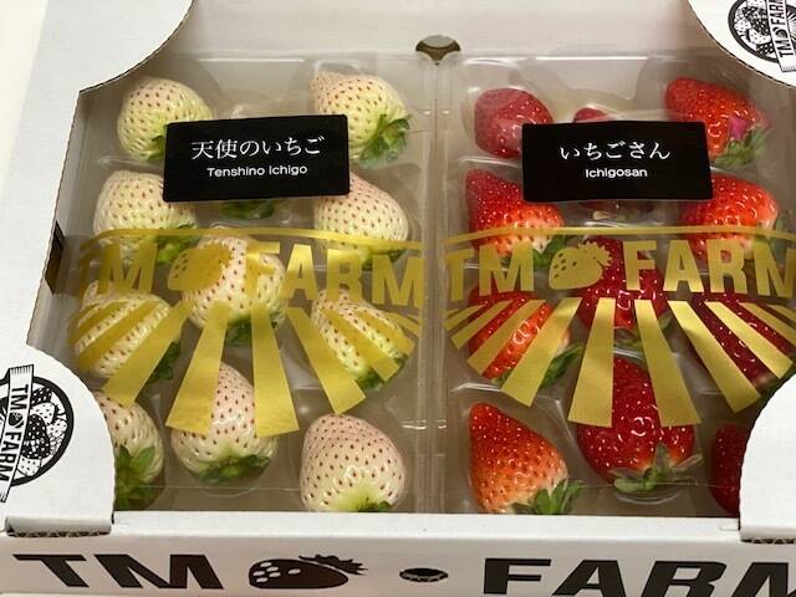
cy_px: 298
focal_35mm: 52
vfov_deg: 28.0
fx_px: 1196
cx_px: 398
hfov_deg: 36.8
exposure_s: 1/93
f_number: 2
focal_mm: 6
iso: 250
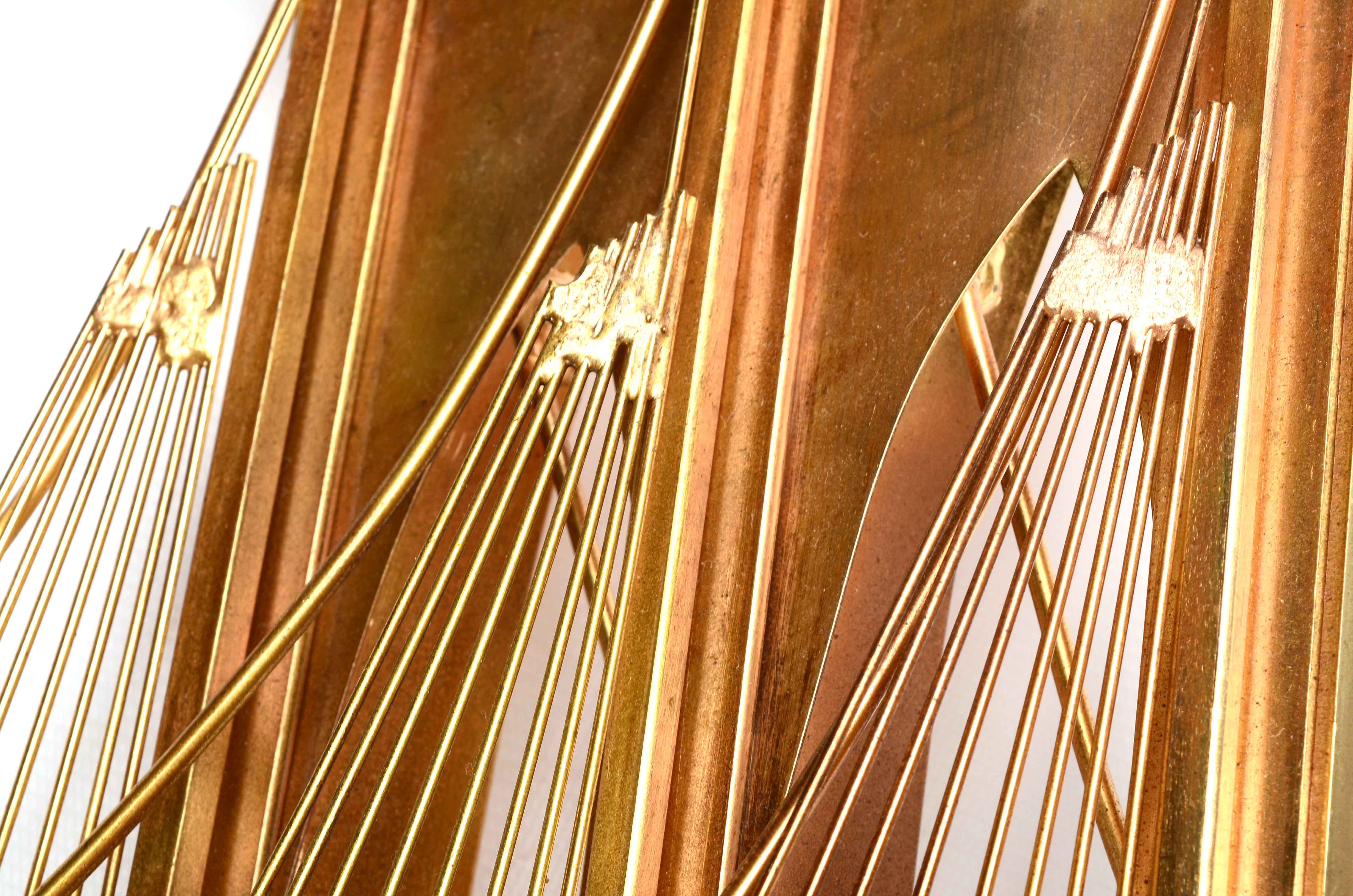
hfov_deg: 24.7
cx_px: 676
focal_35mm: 82
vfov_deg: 16.5
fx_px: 3094
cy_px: 448
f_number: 14
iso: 100
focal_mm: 55
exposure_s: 1/160
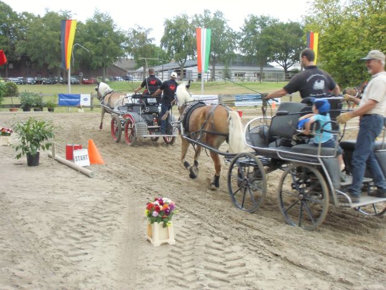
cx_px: 193
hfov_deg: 40.4
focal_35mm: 47
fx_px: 524
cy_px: 145
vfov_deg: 30.9
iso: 200
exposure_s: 1/100
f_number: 4.2
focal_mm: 8.29
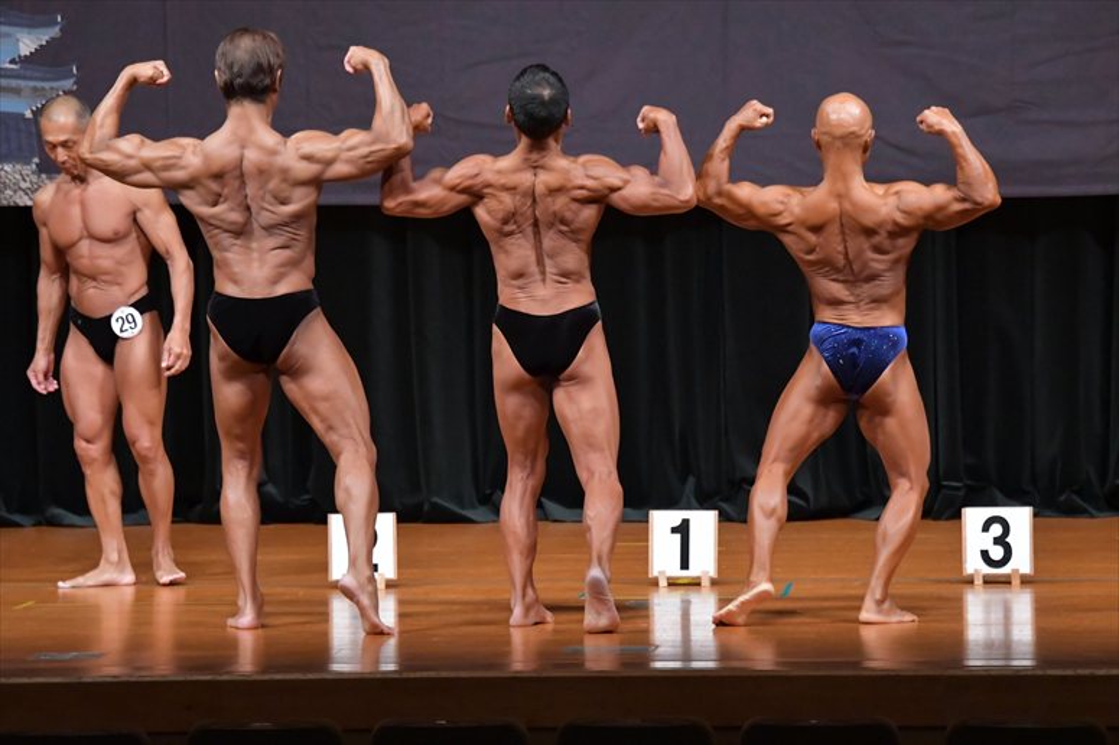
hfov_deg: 8.6
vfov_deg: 5.7
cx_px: 560
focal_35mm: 240
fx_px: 7456
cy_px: 372
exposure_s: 1/400
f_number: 5.6
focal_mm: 160
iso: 6400
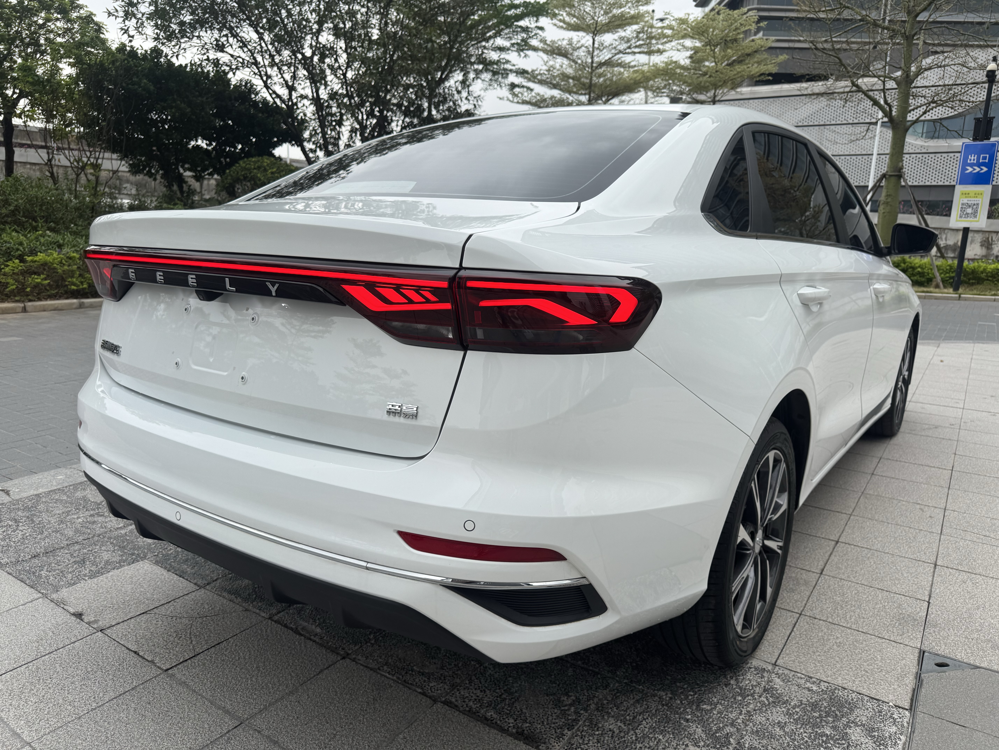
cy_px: 375
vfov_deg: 56.8
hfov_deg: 71.6
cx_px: 500
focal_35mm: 24
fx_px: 693
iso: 80
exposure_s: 1/1339
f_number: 1.78
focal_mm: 6.76
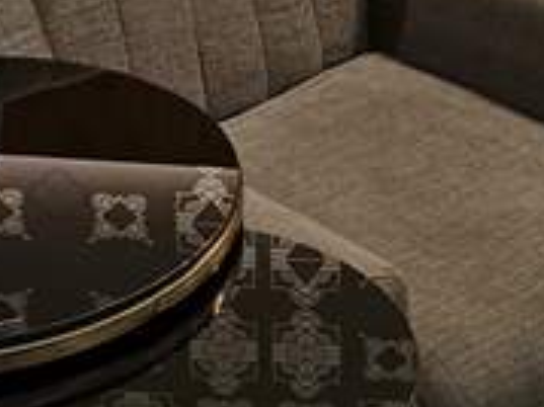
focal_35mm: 121
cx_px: 368
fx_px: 1900
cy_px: -39
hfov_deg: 16.3
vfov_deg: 12.0
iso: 250
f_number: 1.8
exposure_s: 1/33.3
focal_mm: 3.95
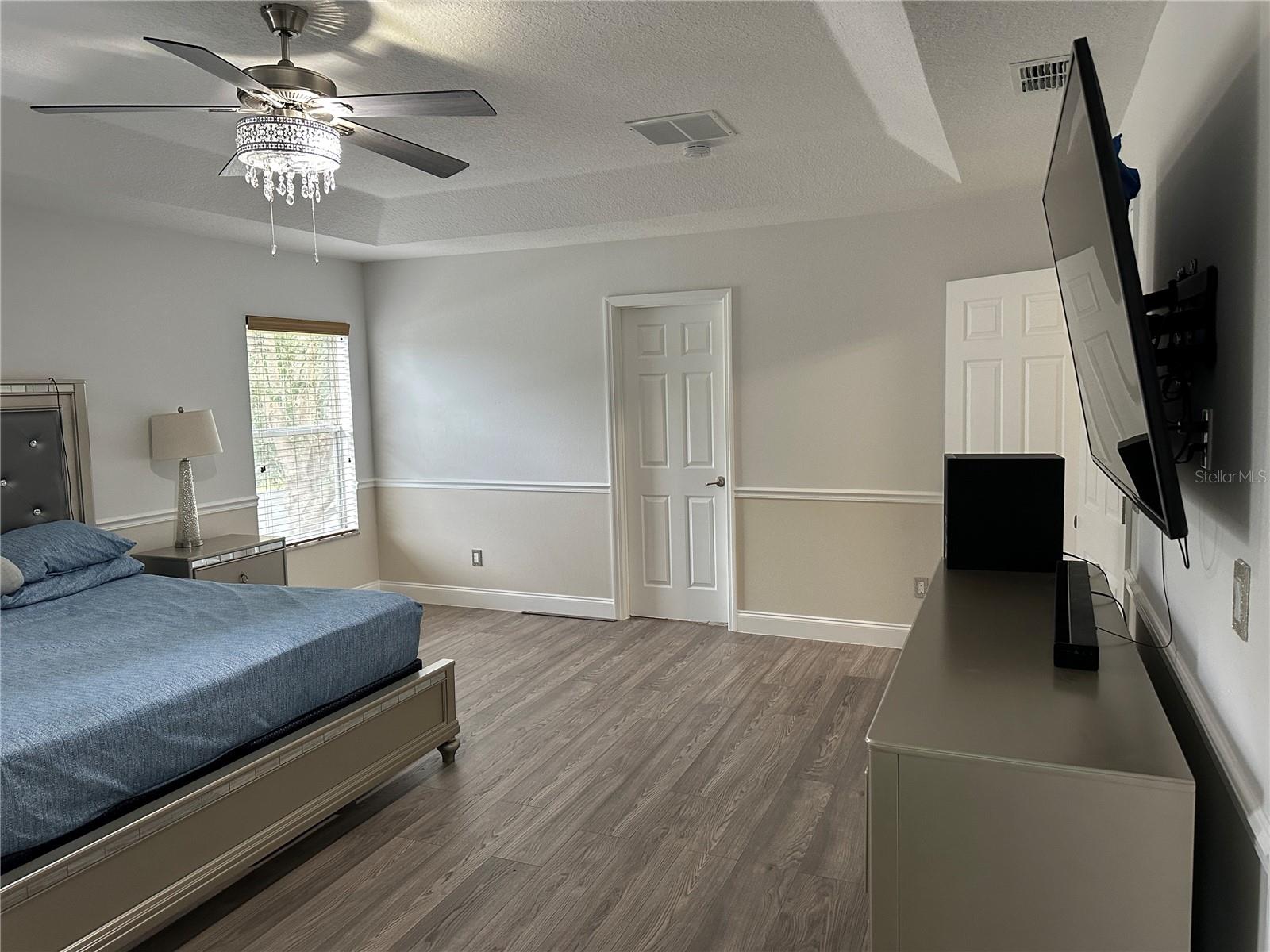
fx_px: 881
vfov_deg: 56.8
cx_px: 635
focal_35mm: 24
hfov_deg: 71.6
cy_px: 476
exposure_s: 1/60
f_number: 1.78
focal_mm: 6.86
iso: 320
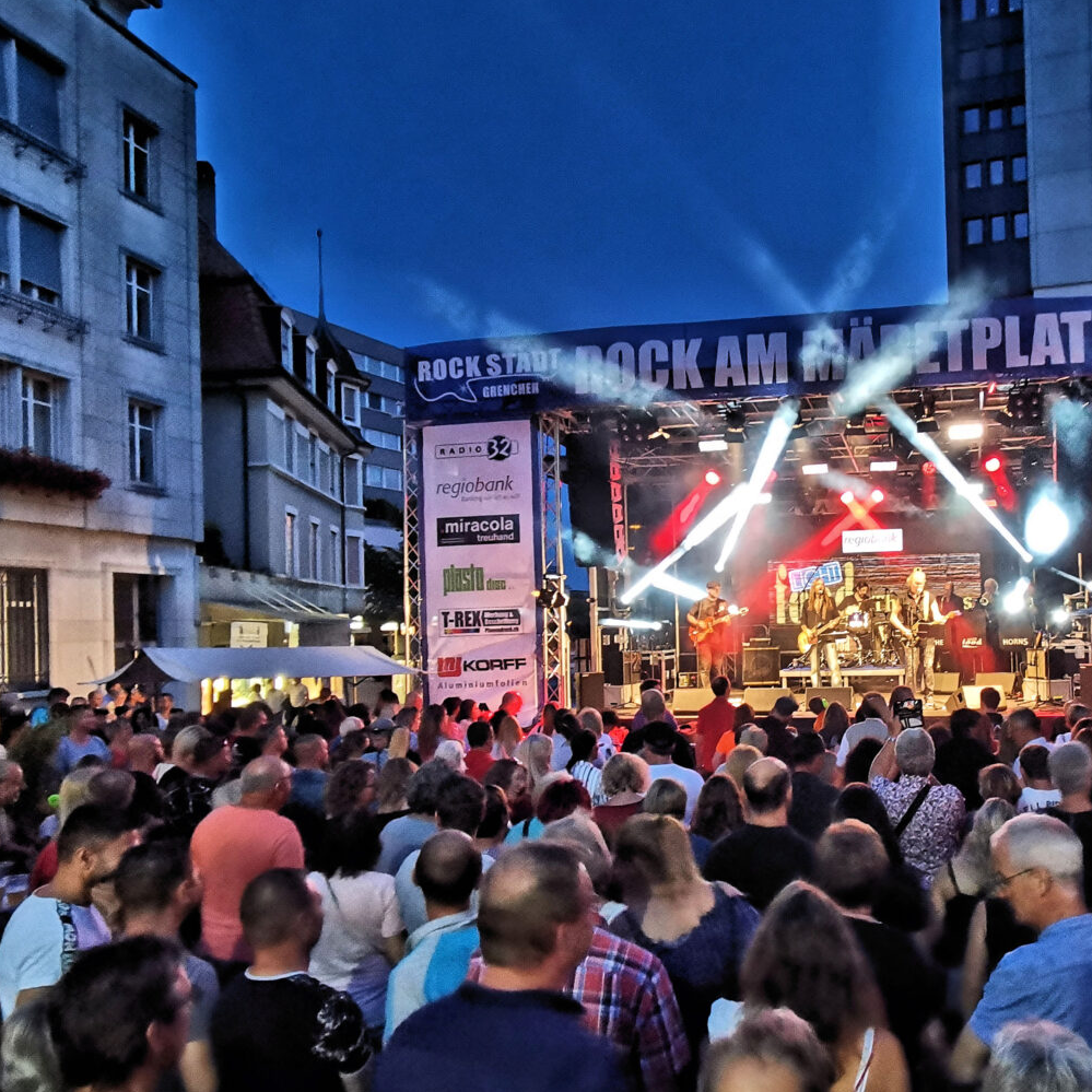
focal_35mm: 29
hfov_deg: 53.7
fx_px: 1035
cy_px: 607
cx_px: 785
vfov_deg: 55.5
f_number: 2.2
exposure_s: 1/25
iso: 800
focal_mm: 2.35
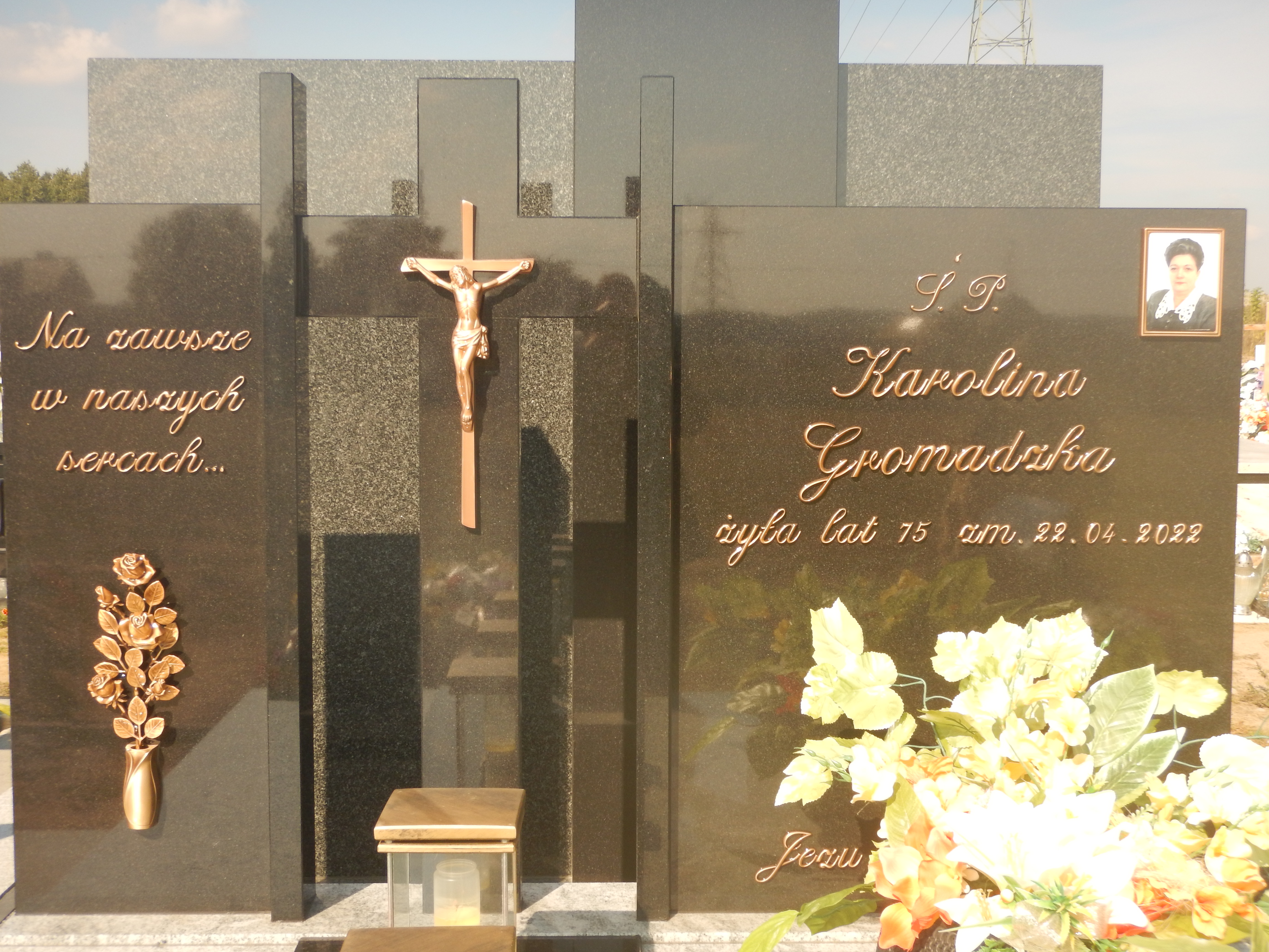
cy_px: 476
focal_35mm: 48
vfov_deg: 30.3
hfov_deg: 39.7
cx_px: 634
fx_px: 1760
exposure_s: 1/400
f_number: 4.3
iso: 125
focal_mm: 8.5
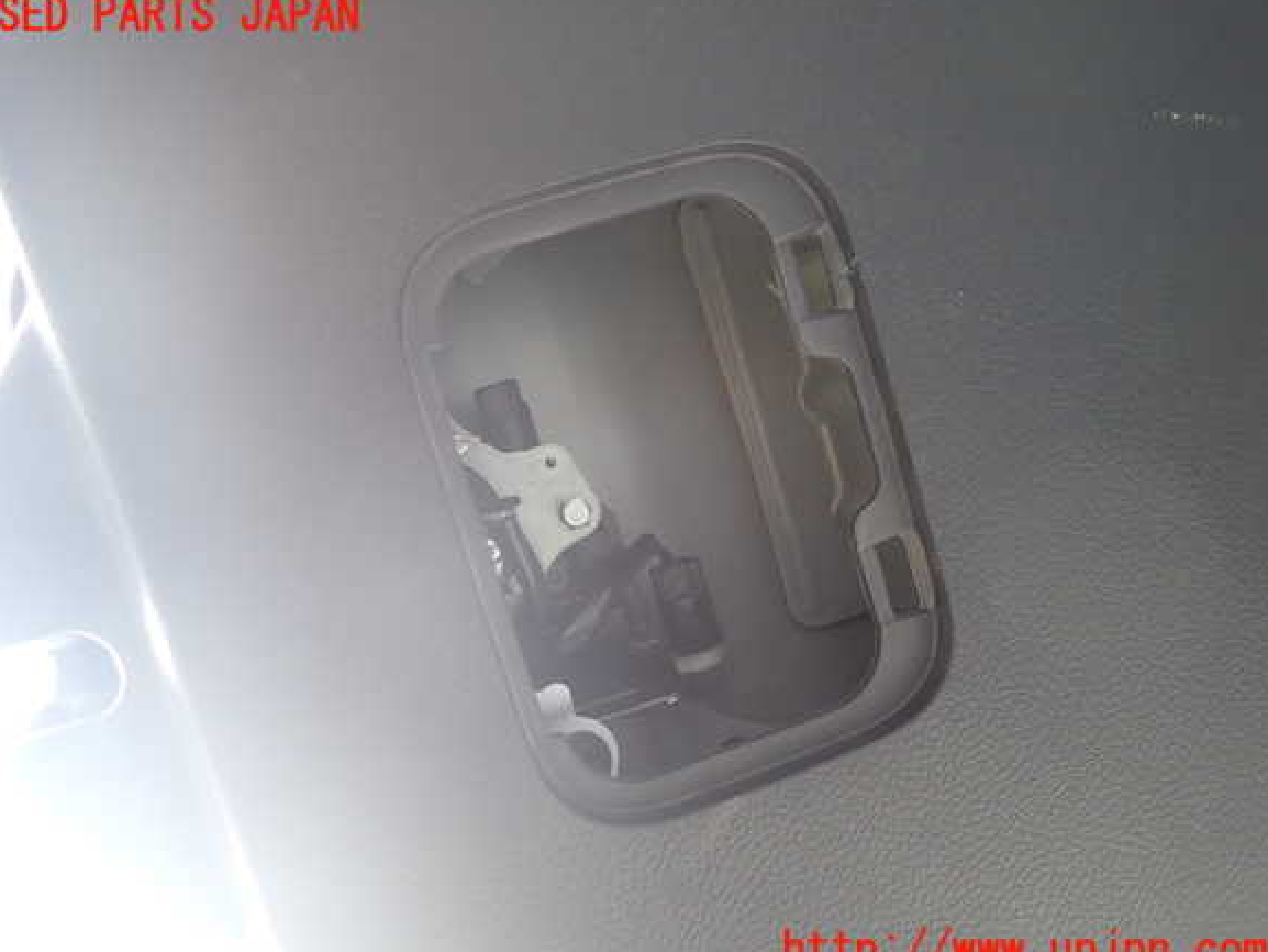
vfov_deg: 53.1
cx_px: 620
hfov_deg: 67.3
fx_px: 953
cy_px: 484
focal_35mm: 26
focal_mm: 4.5
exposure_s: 1/60
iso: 160
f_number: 2
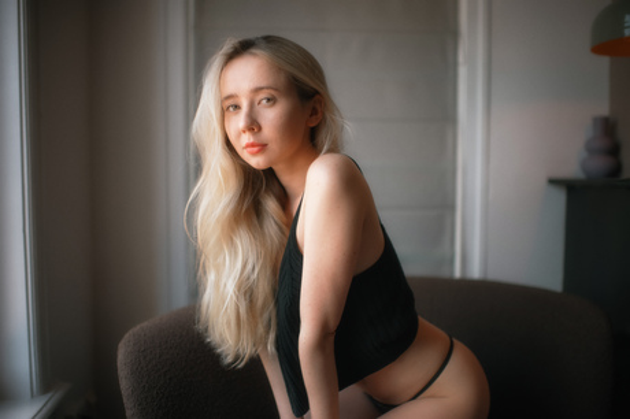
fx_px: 612
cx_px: 315
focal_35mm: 35
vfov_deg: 37.8
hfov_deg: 54.5
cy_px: 210
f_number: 1.4
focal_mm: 35
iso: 200
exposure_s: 1/500
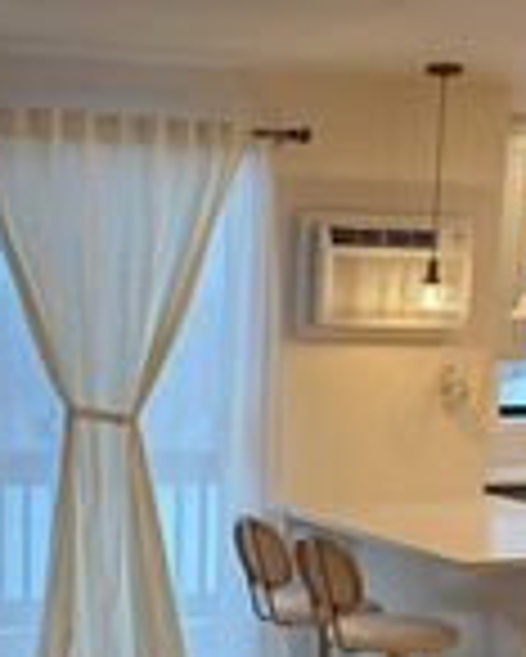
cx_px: 198
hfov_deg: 19.2
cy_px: 628
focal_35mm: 80
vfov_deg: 23.0
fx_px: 1555
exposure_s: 1/120
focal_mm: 6.76
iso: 100
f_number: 1.78
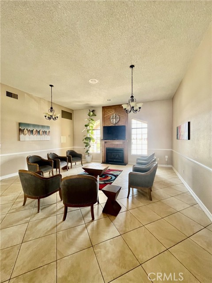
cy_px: 142
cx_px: 106
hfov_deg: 89.9
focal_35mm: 13
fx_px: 106
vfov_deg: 106.2
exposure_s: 1/120
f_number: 1.8
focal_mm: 1.57
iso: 250
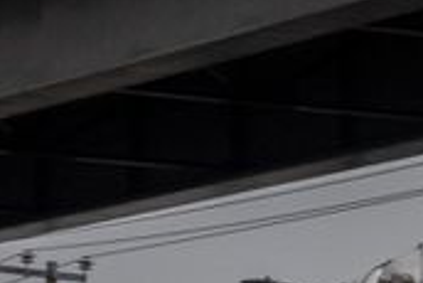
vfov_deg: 2.8
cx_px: 1040
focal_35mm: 488
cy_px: -39
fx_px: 5739
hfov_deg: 4.1
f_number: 4
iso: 400
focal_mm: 25.7
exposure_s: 1/100
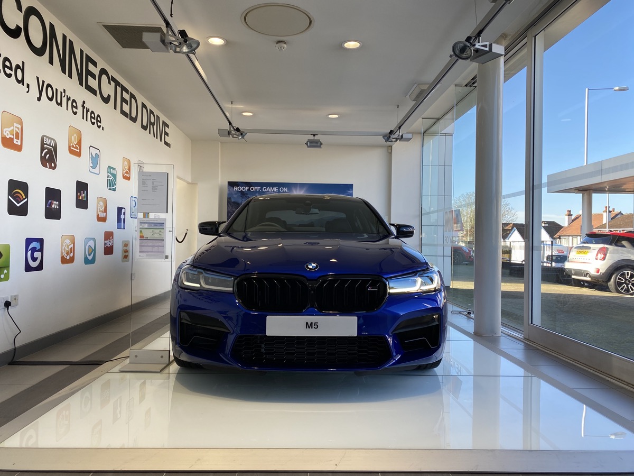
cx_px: 317
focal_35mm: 26
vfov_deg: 53.1
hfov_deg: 67.3
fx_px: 476
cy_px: 238
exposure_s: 1/226
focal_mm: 4.25
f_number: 1.8
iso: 32
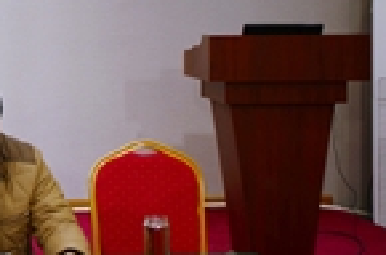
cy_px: 4
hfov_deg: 18.9
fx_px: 1059
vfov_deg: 13.6
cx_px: -133
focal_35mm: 99
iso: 100
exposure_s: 1/10
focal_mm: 24
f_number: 3.8
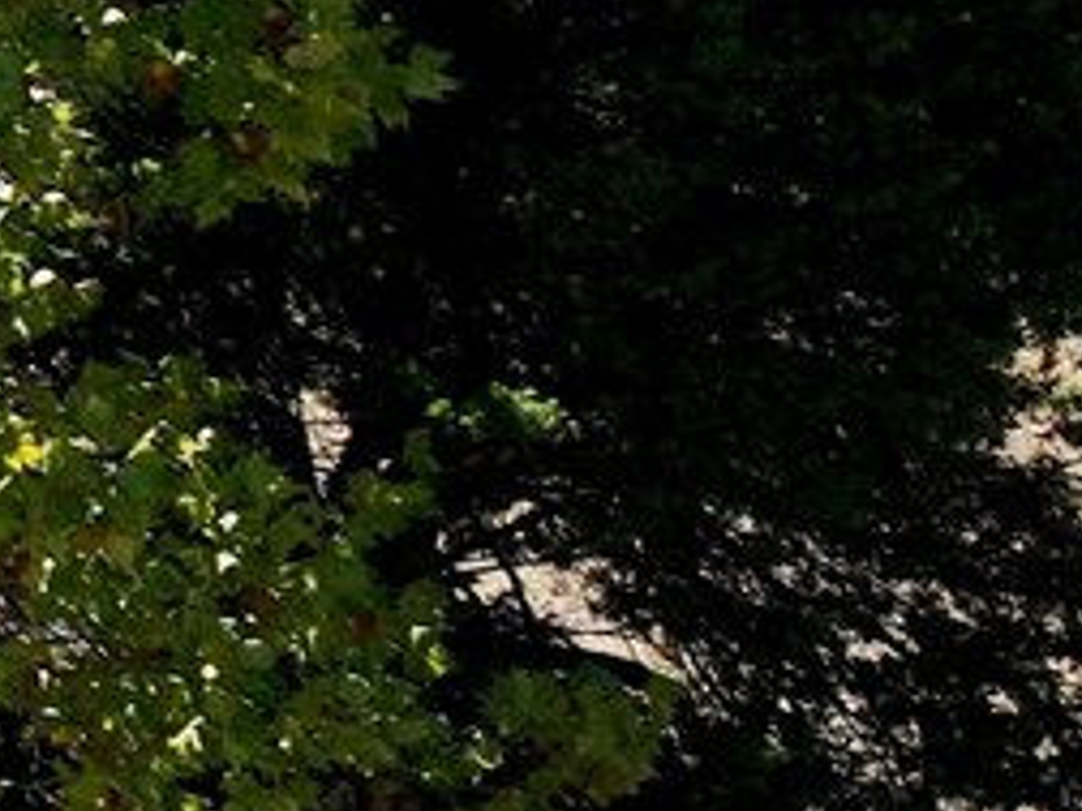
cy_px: -592
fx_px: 5720
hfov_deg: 9.1
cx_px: -1984
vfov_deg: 7.9
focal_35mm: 183
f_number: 2.8
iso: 300
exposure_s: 1/2500
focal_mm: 12.29
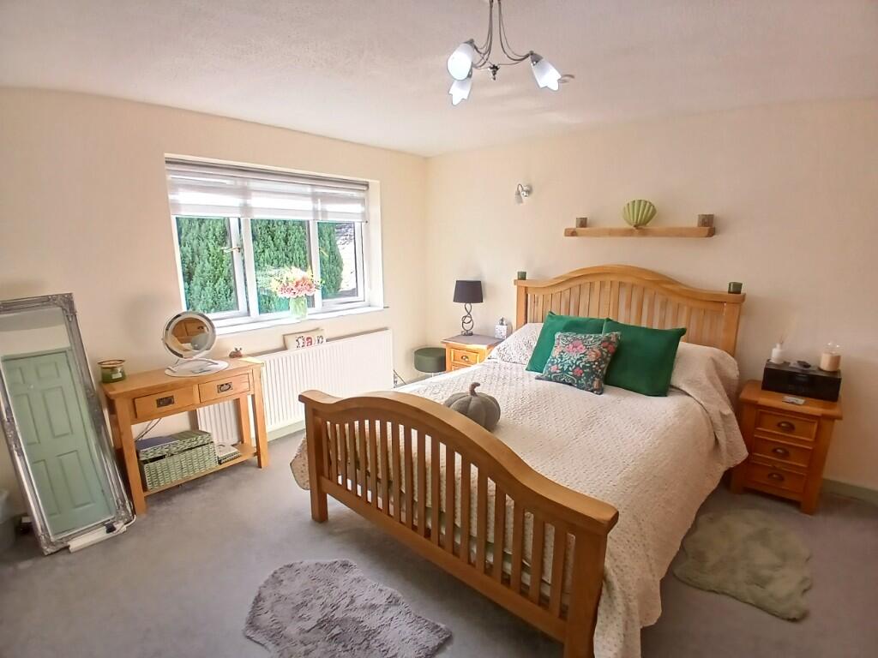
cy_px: 329
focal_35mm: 17
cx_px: 439
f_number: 2.2
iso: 80
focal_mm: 1.4
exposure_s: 1/50
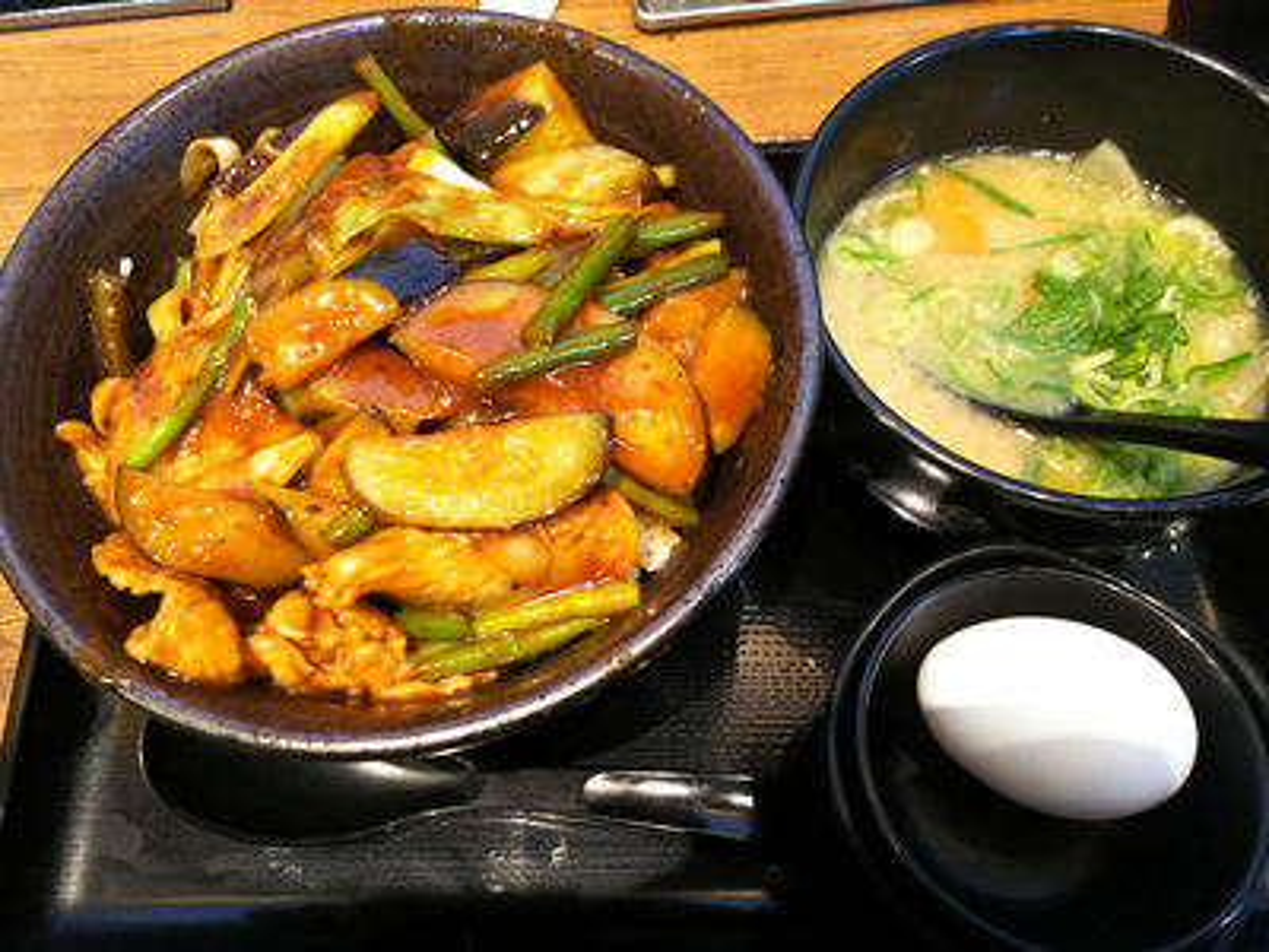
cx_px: 634
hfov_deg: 65.3
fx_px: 990
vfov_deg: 51.4
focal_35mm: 27
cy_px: 476
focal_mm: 4.2
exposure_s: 1/30
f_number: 1.9
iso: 100
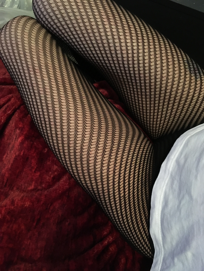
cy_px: 136
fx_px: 228
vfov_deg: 61.7
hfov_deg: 48.2
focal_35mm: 29
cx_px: 102
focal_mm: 4.15
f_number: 2.2
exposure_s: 1/17
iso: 500
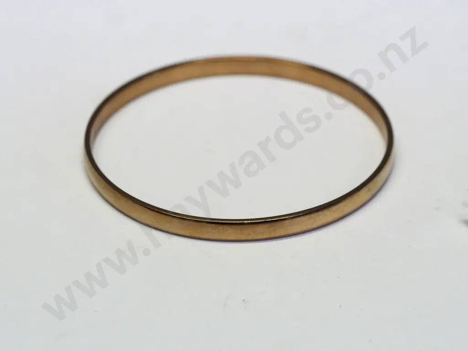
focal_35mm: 120
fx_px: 1622
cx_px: 234
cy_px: 176
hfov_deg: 16.4
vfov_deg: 12.3
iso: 3200
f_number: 5.6
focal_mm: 60
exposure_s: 1/320
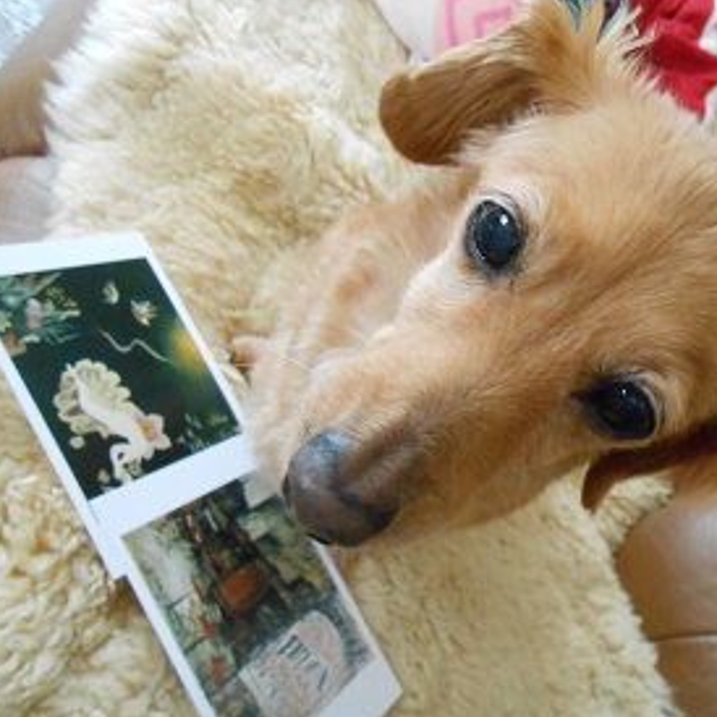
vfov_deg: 52.5
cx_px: 425
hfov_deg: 52.2
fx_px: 726
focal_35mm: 31
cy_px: 357
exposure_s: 1/10
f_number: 3.5
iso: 800
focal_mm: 4.6
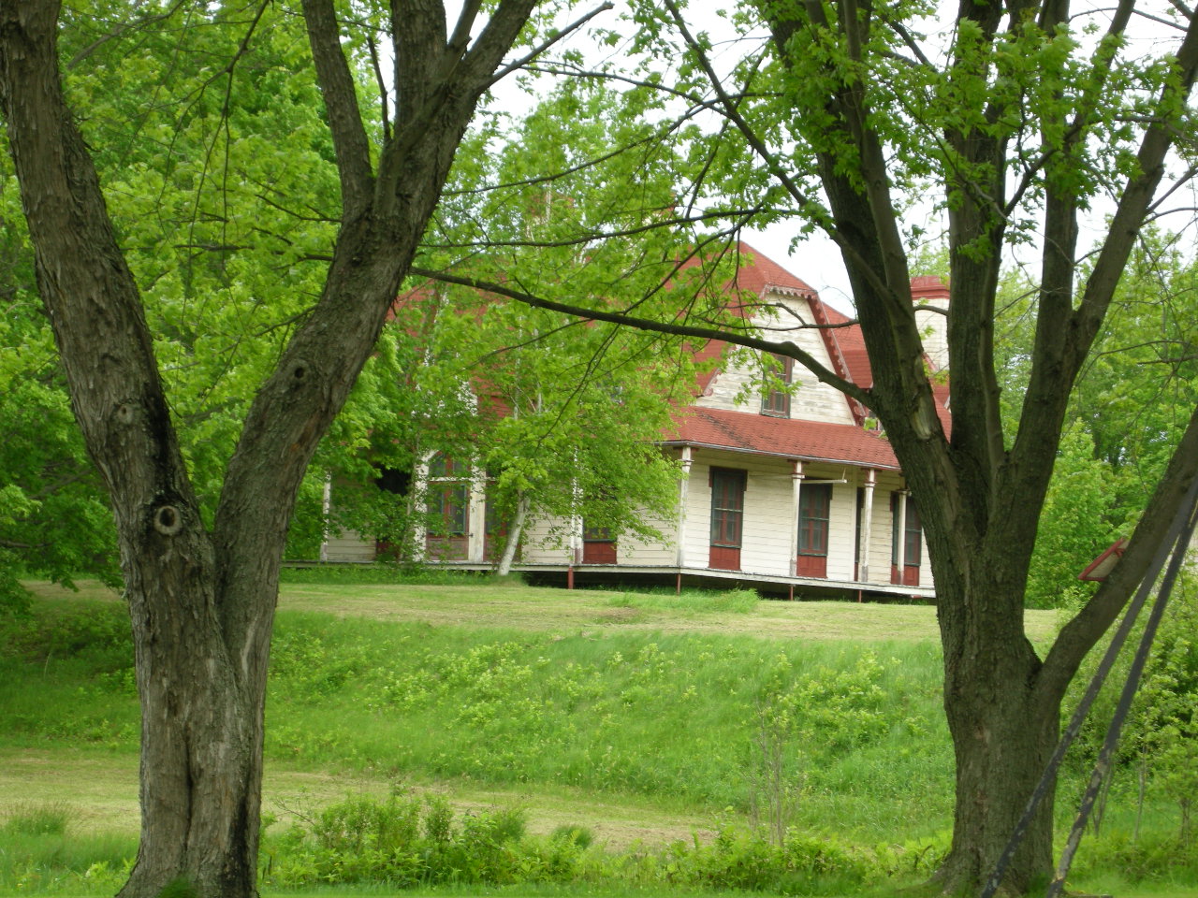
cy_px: 449
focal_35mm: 126
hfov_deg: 15.6
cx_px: 599
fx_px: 4361
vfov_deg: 11.8
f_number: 5.3
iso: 93
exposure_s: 1/55.1
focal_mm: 26.3
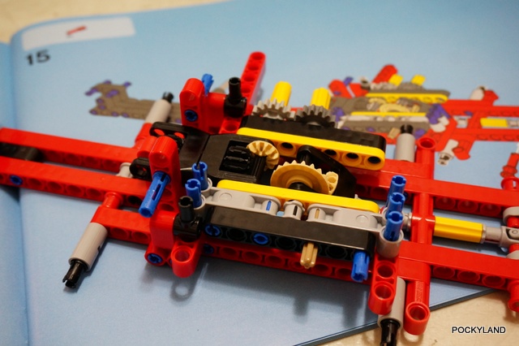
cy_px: 173
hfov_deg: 46.4
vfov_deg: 31.9
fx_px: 605
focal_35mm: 42
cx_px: 260
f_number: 5.6
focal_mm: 28
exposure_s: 1/15
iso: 1600
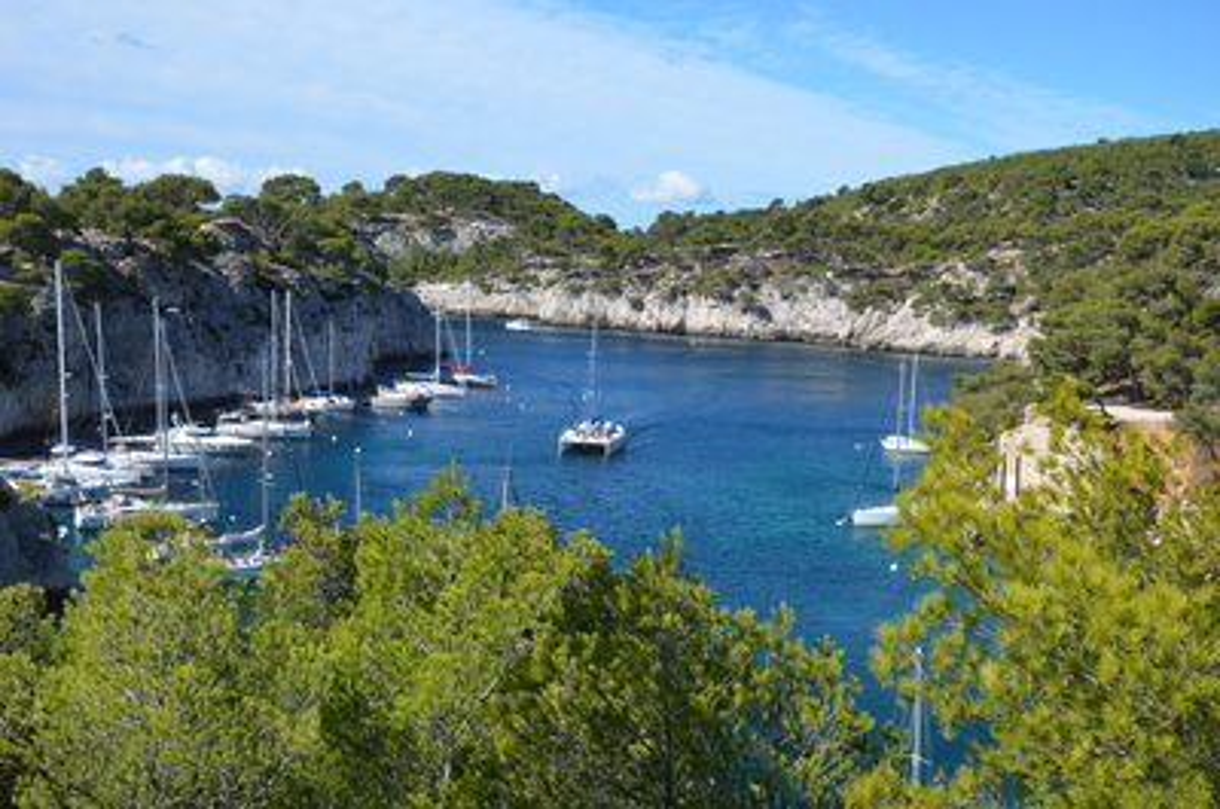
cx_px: 610
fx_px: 1522
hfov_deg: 43.7
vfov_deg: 29.7
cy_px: 404
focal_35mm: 45
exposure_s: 1/250
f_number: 8
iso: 110
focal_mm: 30
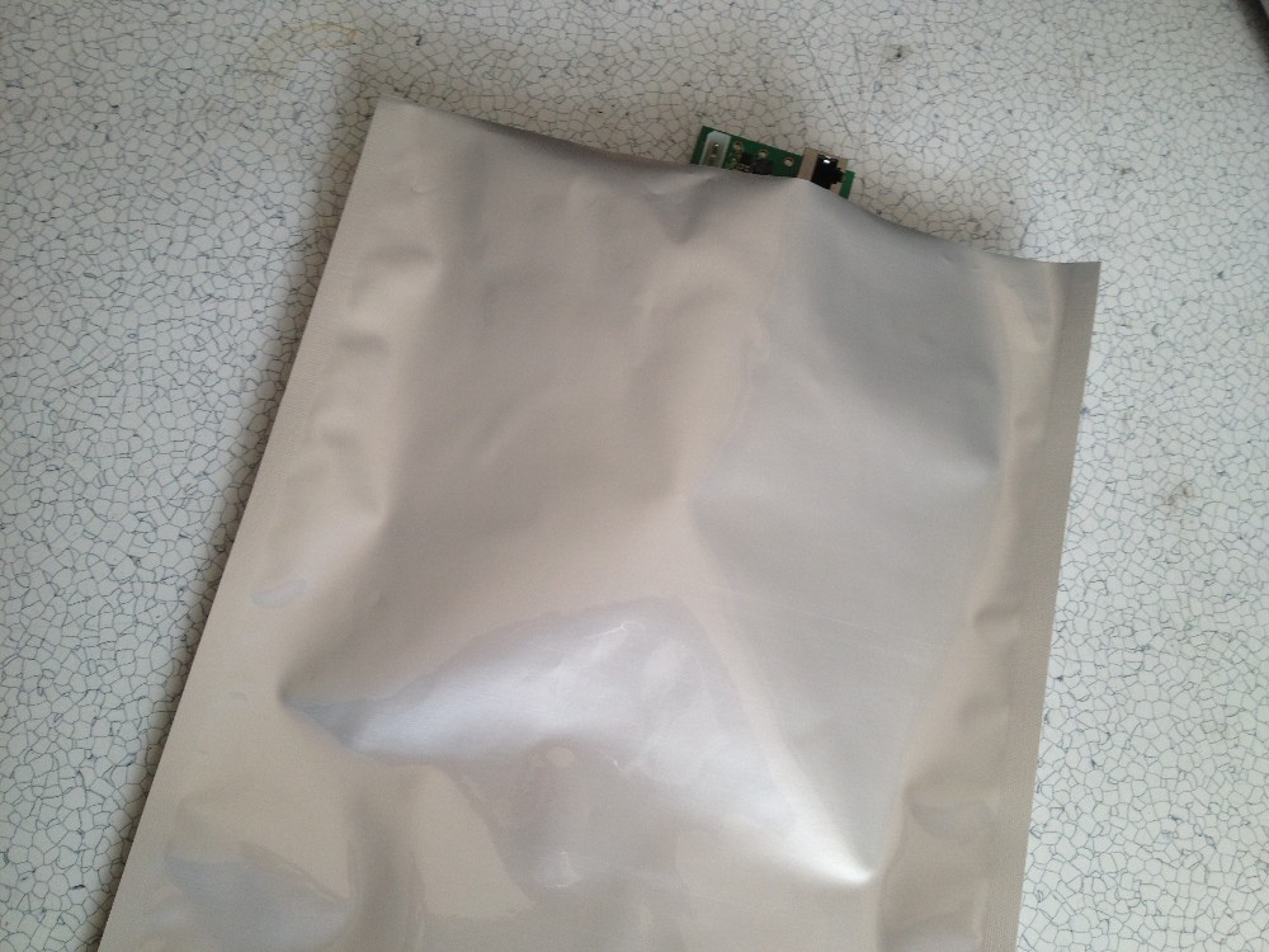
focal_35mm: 35
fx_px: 1283
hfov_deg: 52.6
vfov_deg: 40.7
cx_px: 634
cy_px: 476
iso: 50
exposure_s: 1/40
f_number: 2.4
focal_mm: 4.28
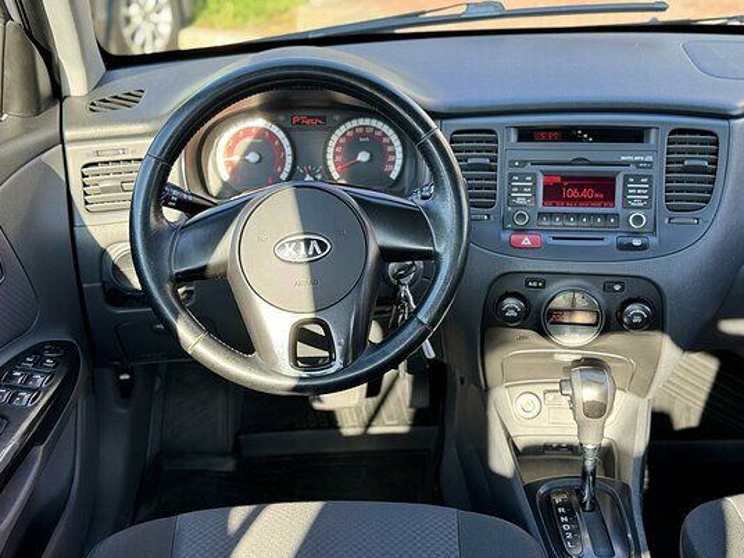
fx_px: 1053
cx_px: 371
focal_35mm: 49
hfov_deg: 38.9
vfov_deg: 29.7
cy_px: 282
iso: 64
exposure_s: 1/171
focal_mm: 6.76
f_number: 1.78
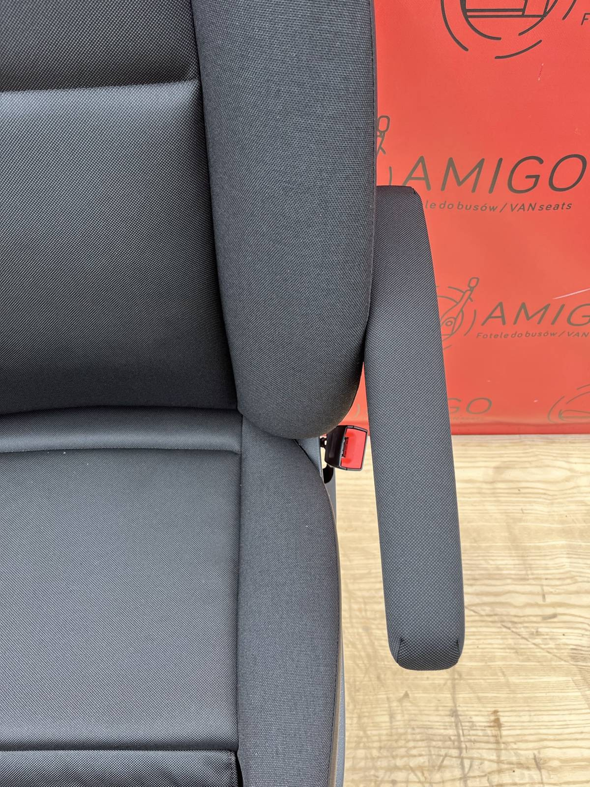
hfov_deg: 53.1
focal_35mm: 26
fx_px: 591
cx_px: 295
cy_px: 394
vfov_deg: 67.3
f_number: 1.6
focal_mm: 5.1
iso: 50
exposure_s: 1/539
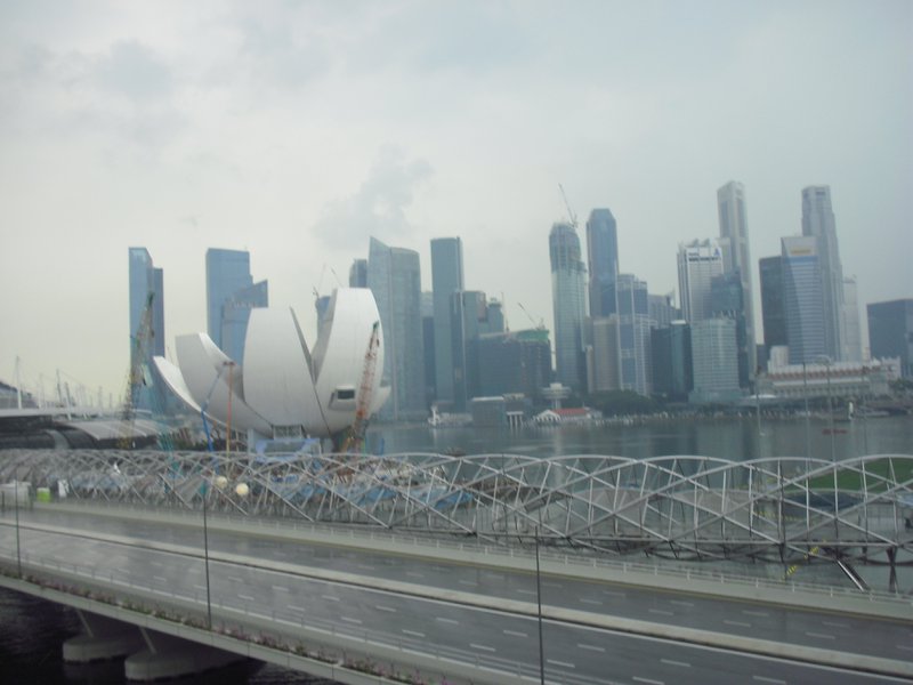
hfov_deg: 49.0
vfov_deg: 37.7
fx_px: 1002
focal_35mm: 38
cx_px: 456
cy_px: 342
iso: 100
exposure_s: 1/125
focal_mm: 6.2
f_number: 8
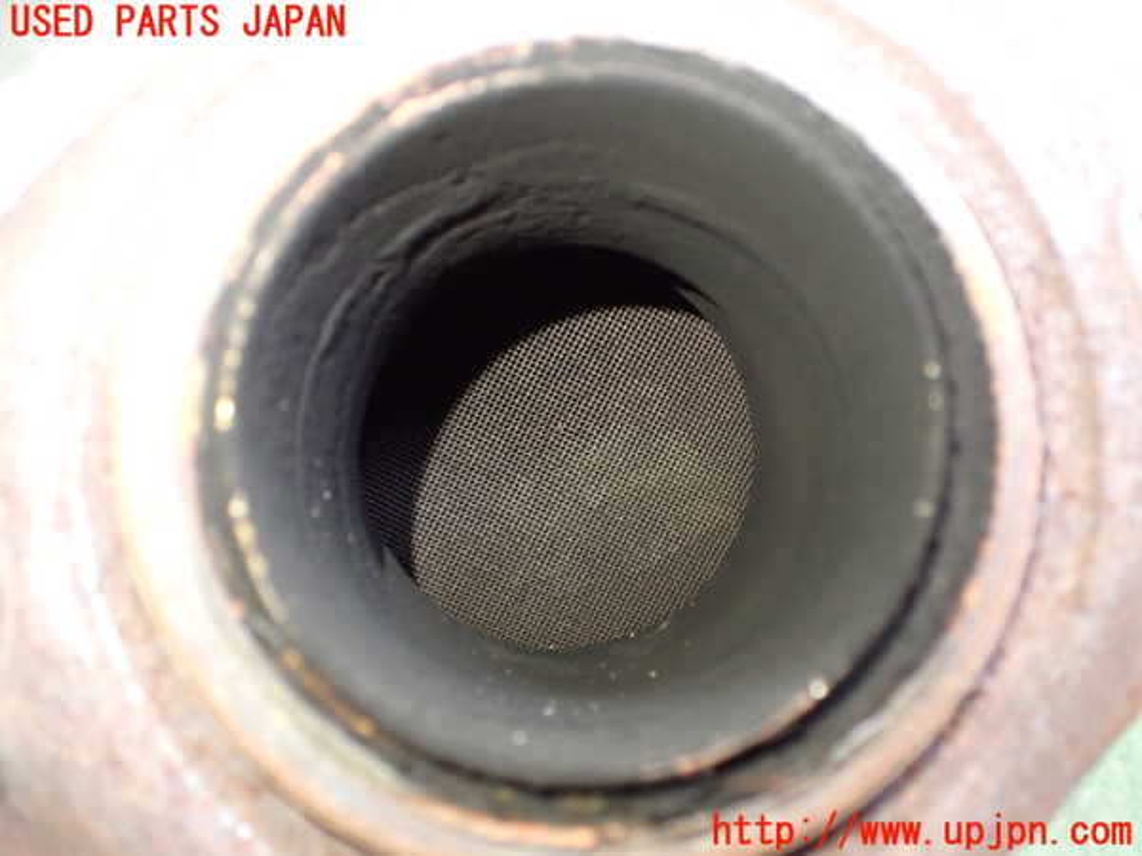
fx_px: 990
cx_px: 571
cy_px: 428
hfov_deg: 60.0
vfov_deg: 46.8
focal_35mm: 30
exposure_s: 1/40
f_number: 2.3
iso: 800
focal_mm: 5.4
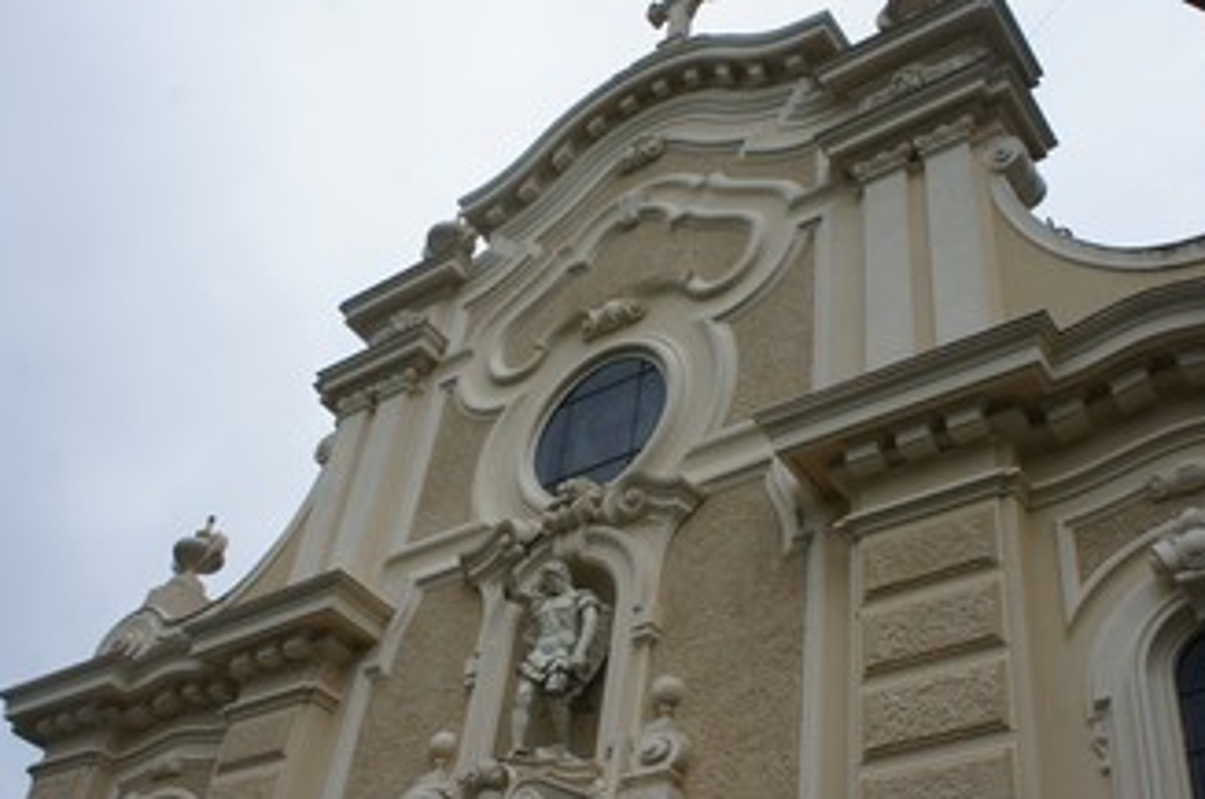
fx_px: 1270
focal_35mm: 38
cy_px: 457
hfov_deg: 50.7
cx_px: 634
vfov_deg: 34.9
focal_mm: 18
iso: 500
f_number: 11
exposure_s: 1/250
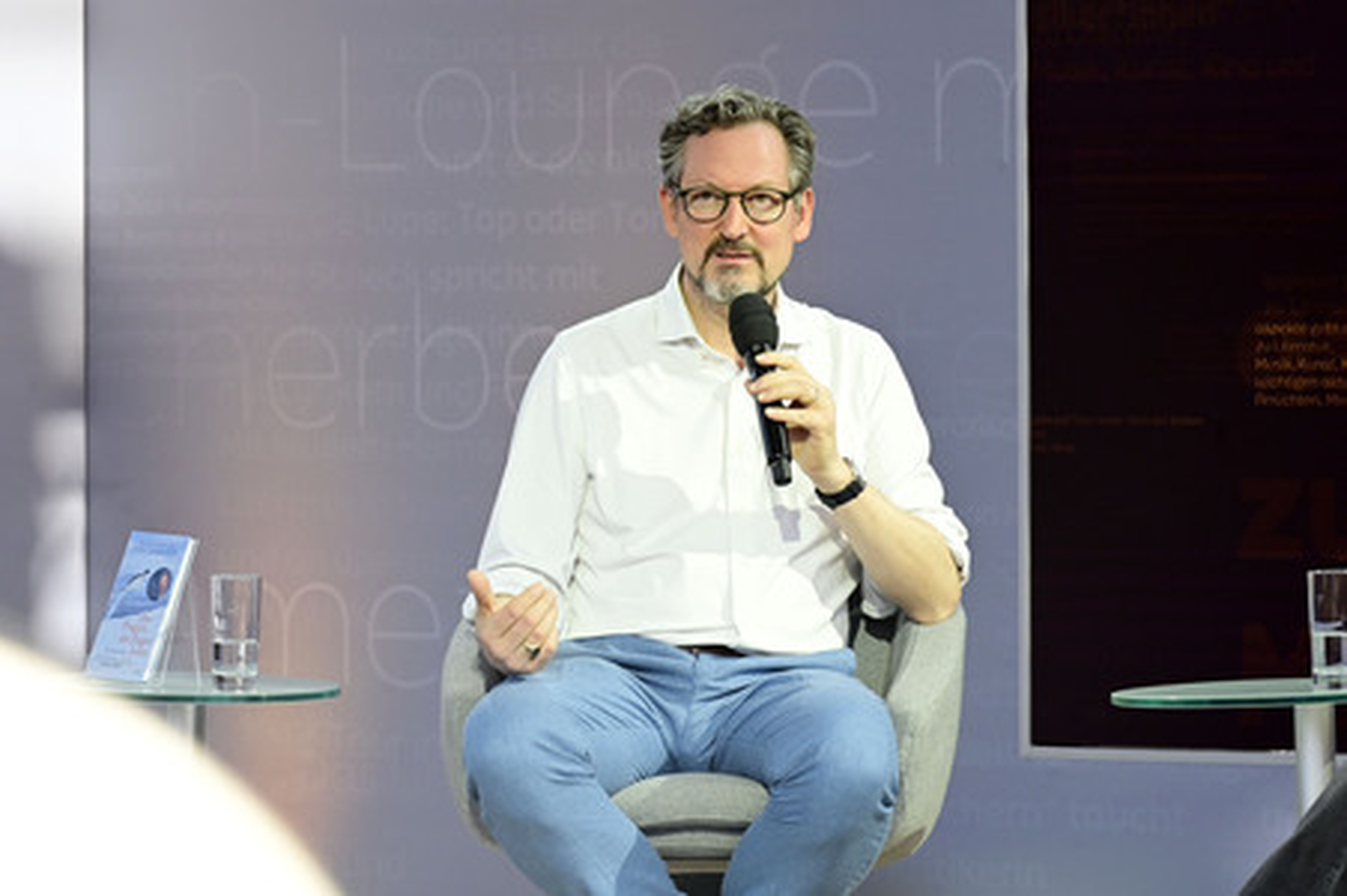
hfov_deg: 10.3
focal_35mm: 200
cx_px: 674
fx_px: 7478
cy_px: 448
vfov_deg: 6.9
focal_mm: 200
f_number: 9
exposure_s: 1/250
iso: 1250
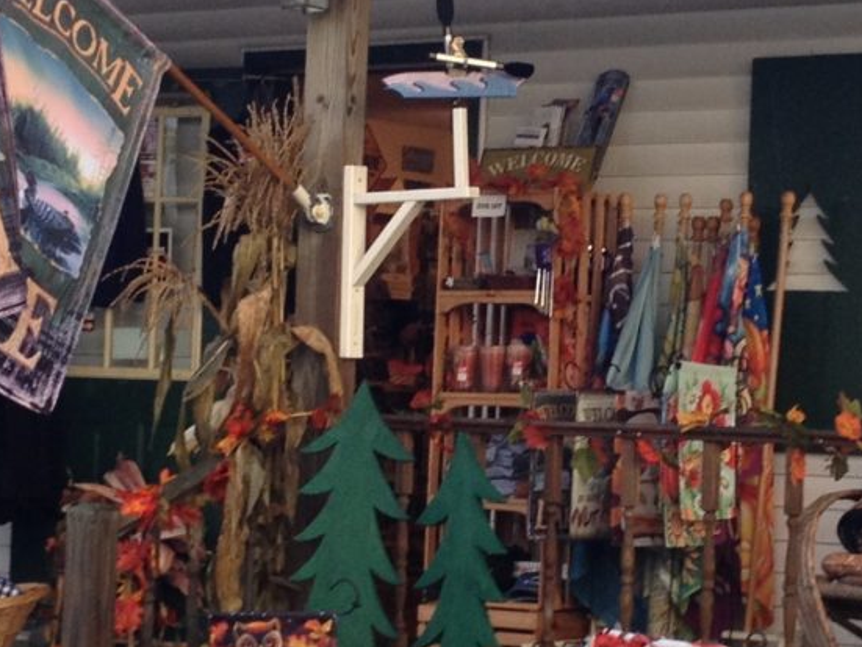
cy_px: 359
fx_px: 3239
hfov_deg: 15.1
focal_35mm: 130
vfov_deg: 11.4
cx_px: 516
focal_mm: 4.28
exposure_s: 1/60
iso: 80
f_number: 2.4
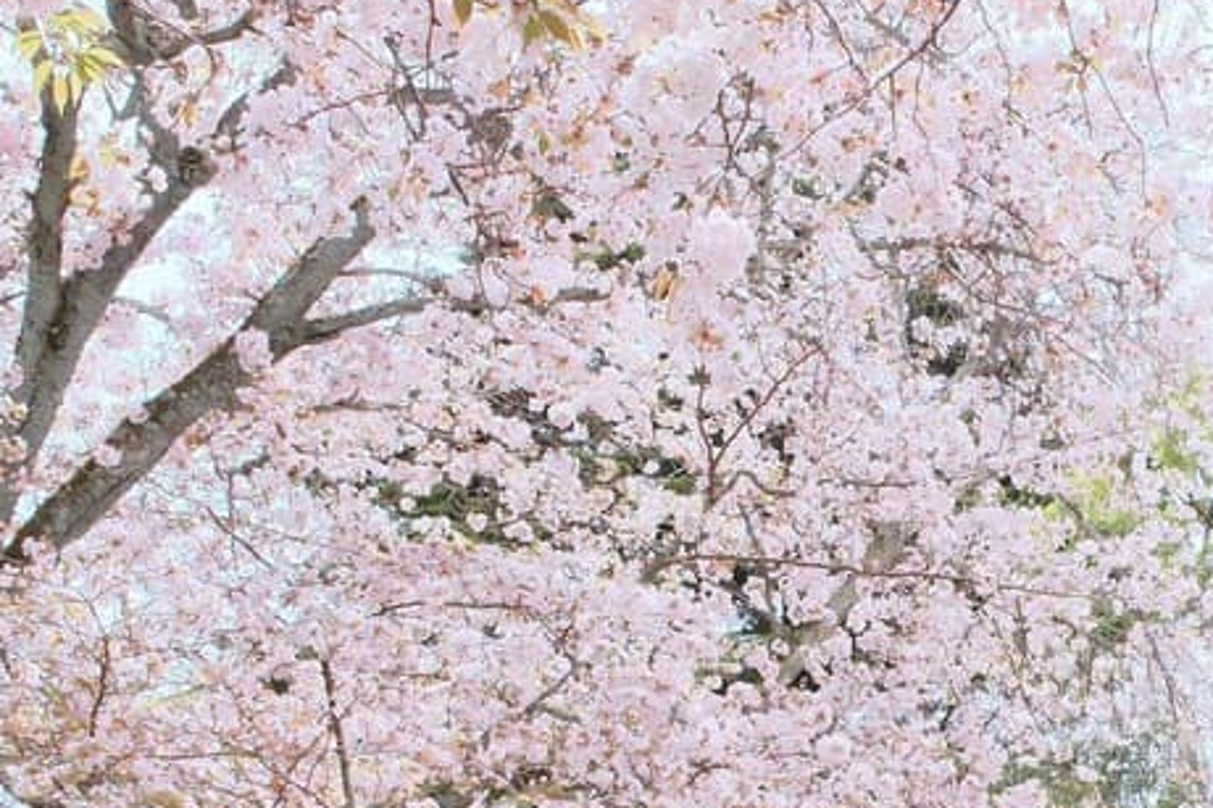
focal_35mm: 75
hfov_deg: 25.6
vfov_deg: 17.6
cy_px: 847
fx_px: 2526
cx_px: 1221
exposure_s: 1/200
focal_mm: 16
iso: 800
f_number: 9
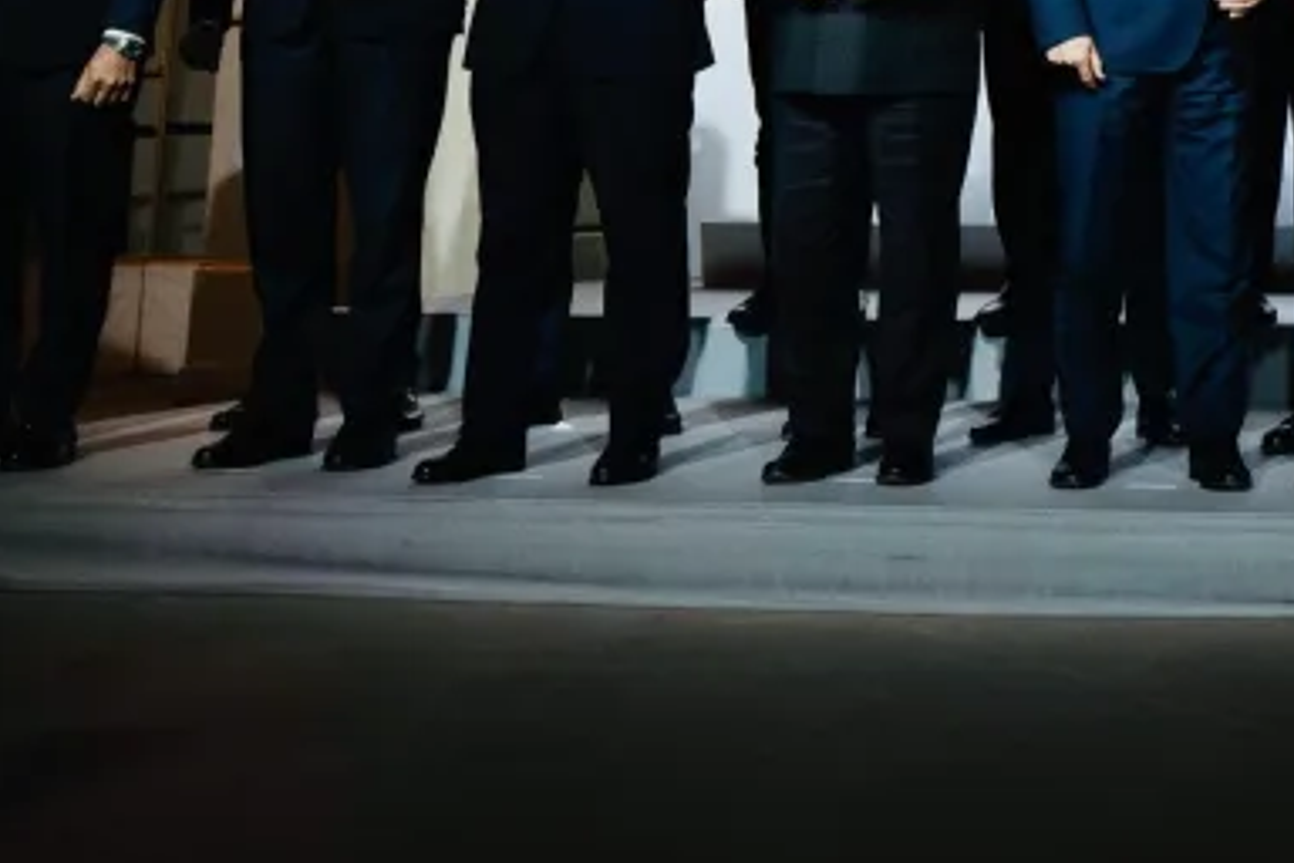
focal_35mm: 75
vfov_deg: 16.8
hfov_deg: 22.9
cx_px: 1837
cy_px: -344
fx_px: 2696
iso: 640
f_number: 4.5
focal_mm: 16
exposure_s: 1/125
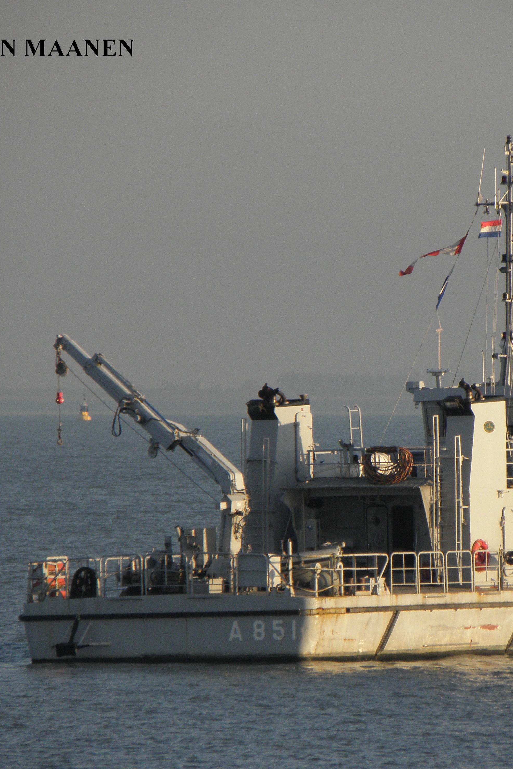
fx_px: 14279
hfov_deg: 2.1
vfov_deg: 3.1
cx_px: 386
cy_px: 385
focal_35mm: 668
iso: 125
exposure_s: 1/500
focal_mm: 85.6
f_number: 5
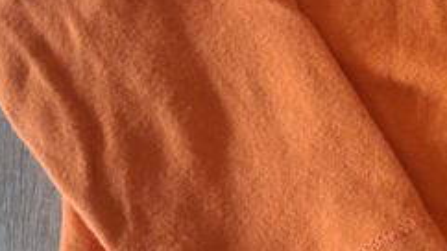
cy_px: 109
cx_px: 512
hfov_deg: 23.7
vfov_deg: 14.6
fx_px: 984
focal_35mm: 83
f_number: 1.8
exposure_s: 1/25
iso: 400
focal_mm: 5.54
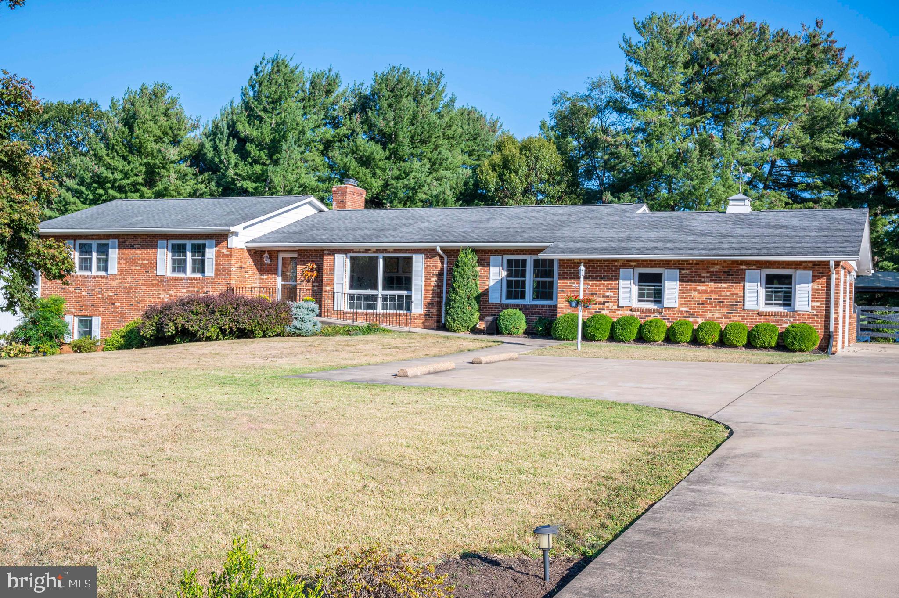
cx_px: 450
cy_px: 299
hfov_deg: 50.7
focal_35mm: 38
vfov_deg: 35.0
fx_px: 948
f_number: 10
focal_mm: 38
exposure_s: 1/400
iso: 320
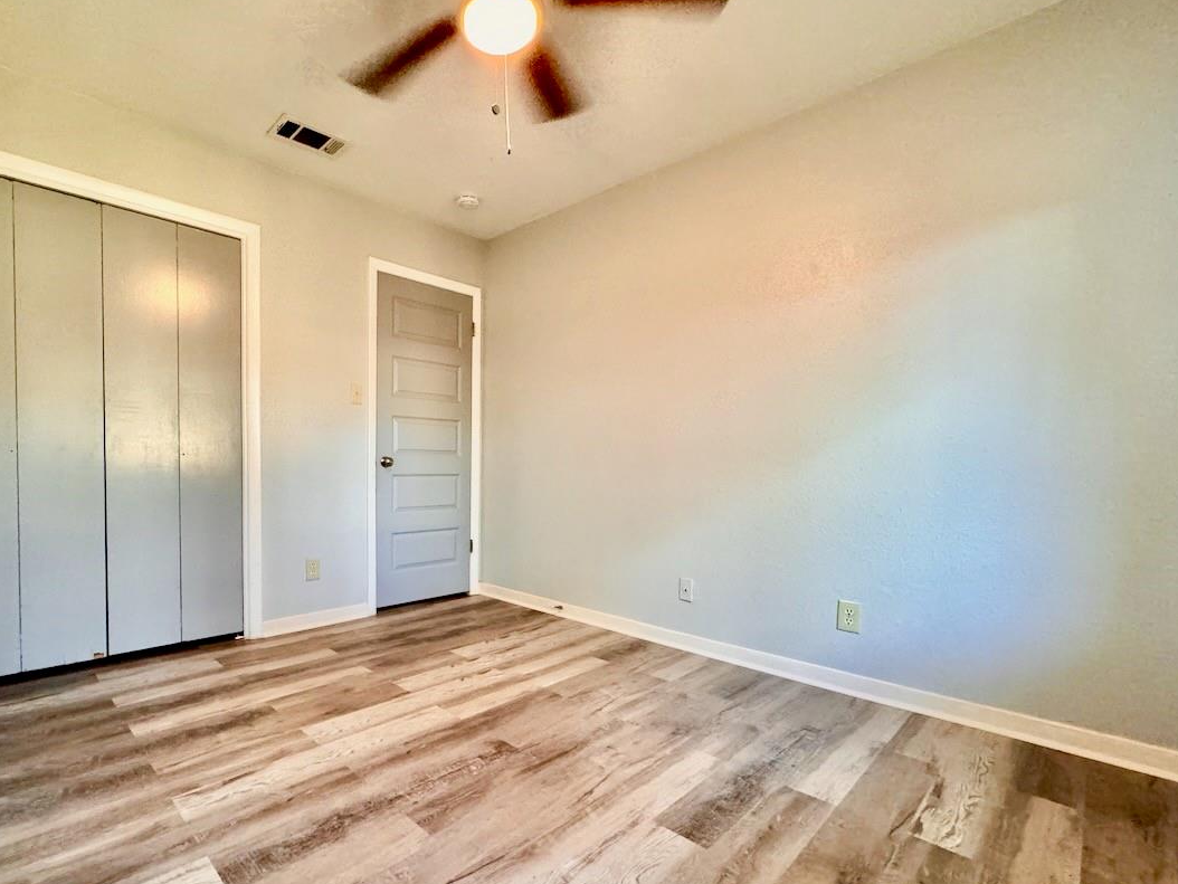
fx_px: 579
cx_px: 478
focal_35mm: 17
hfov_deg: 90.0
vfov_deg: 74.5
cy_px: 488
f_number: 2.2
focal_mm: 2.22
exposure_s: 1/60
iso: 800
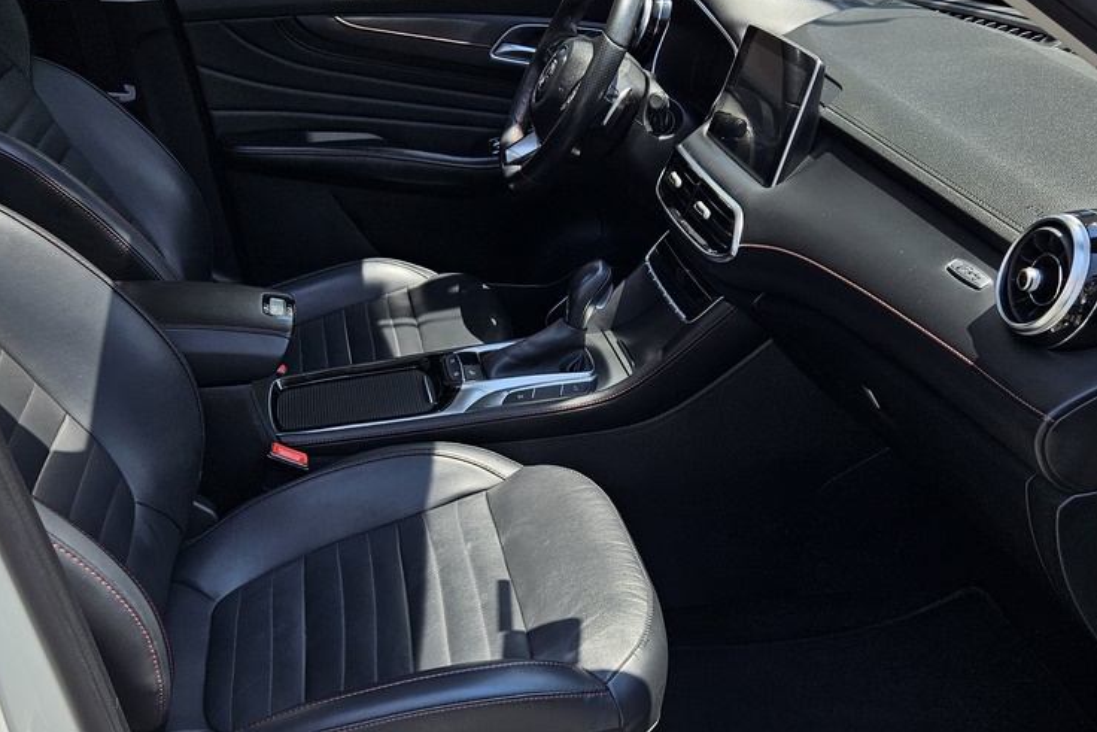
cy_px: 522
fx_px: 1189
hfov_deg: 49.5
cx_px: 571
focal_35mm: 39
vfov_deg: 33.7
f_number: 1.8
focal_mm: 5.4
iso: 25
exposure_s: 1/742
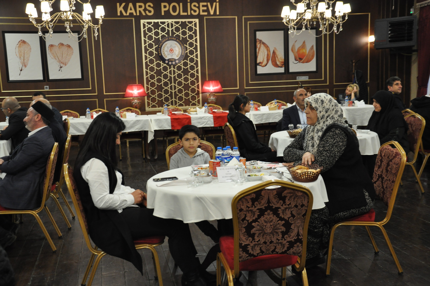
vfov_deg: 29.8
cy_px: 143
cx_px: 215
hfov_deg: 43.7
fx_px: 537
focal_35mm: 45
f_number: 4.2
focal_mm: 30
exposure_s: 1/30
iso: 1250
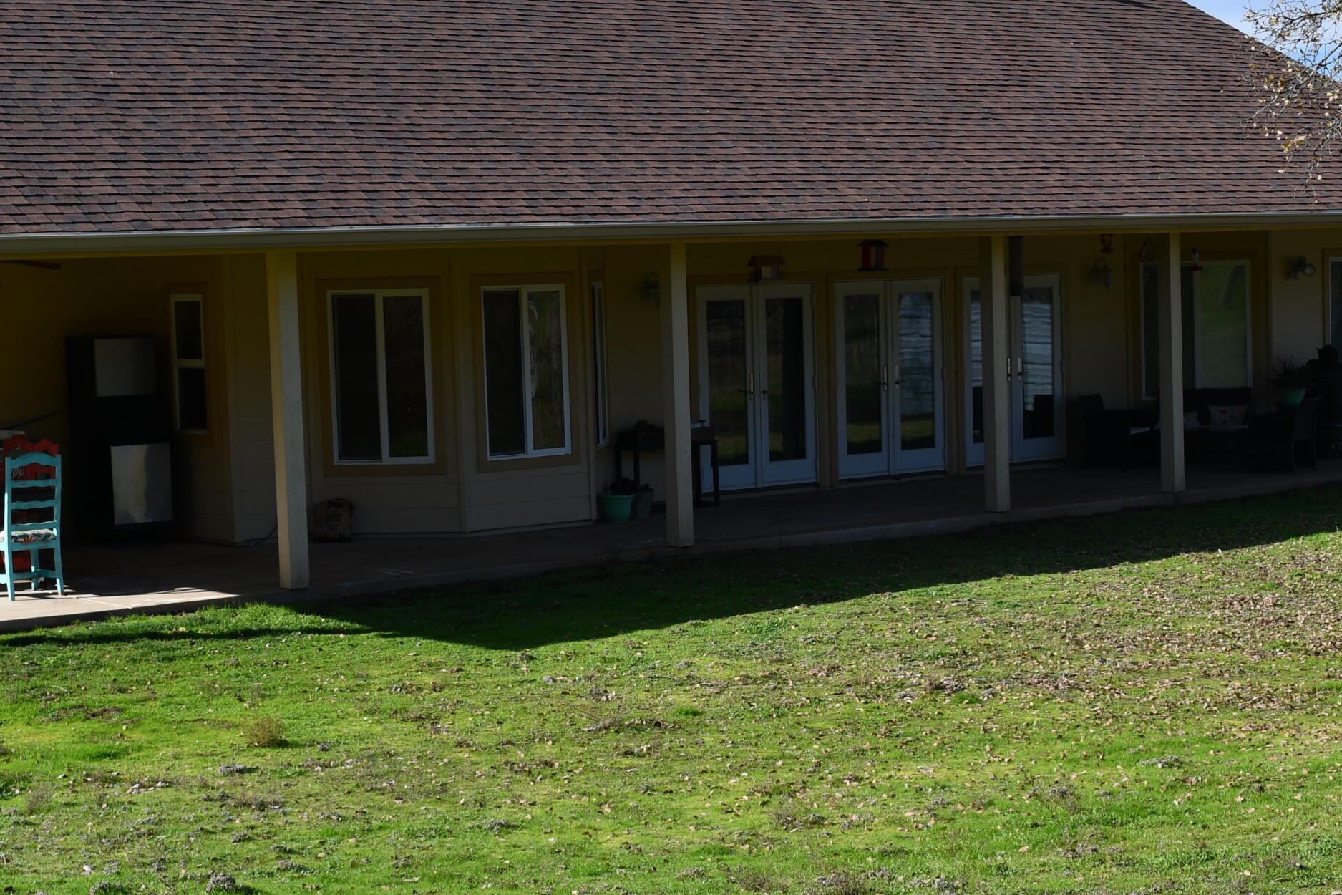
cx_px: 689
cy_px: 490
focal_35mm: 72
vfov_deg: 18.9
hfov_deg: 28.1
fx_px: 2684
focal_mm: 30
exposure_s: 1/250
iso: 100
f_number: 8
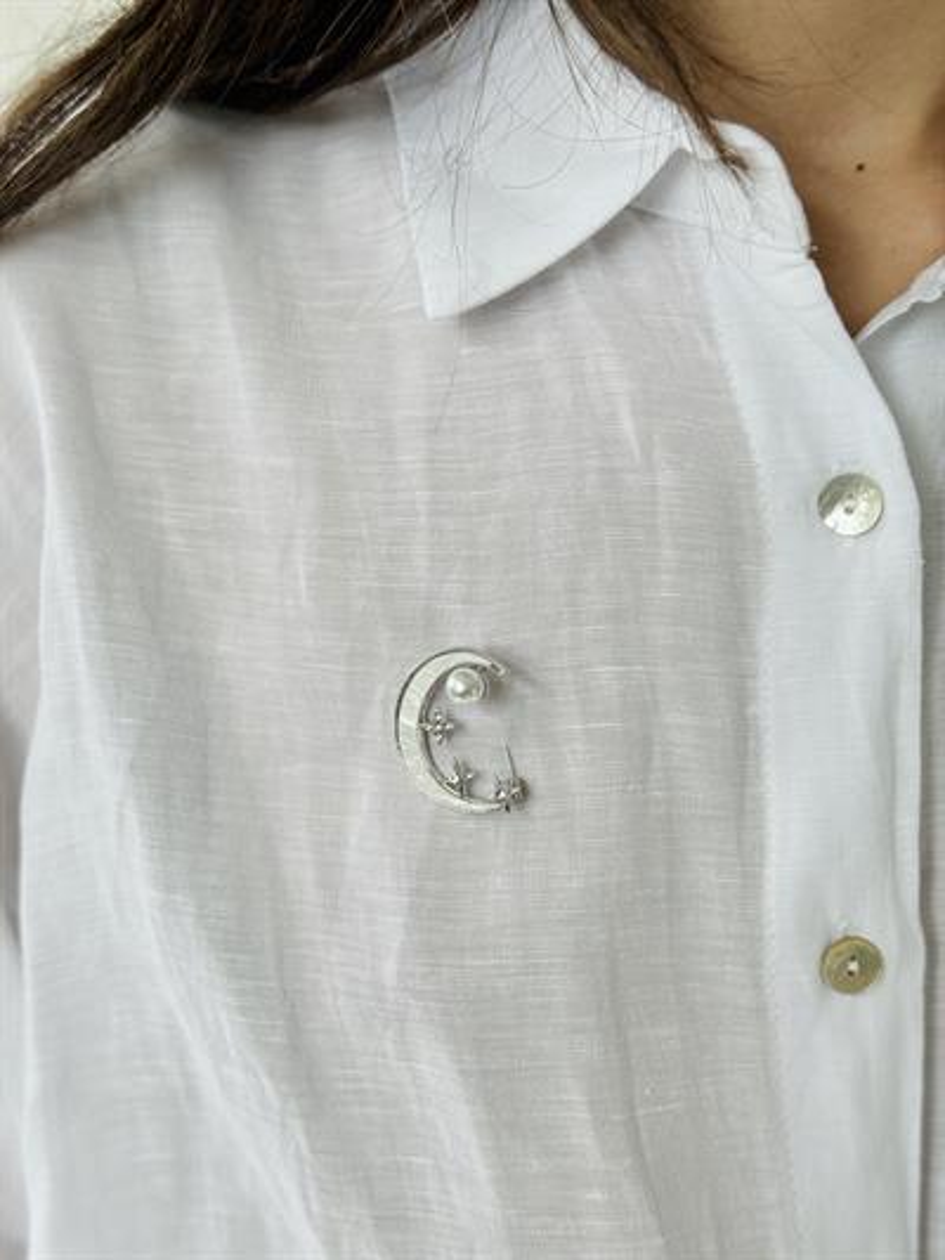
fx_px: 1746
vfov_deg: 39.6
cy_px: 630
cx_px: 472
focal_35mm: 48
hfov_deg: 30.3
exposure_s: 1/366
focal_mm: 6.76
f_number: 1.78
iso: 64
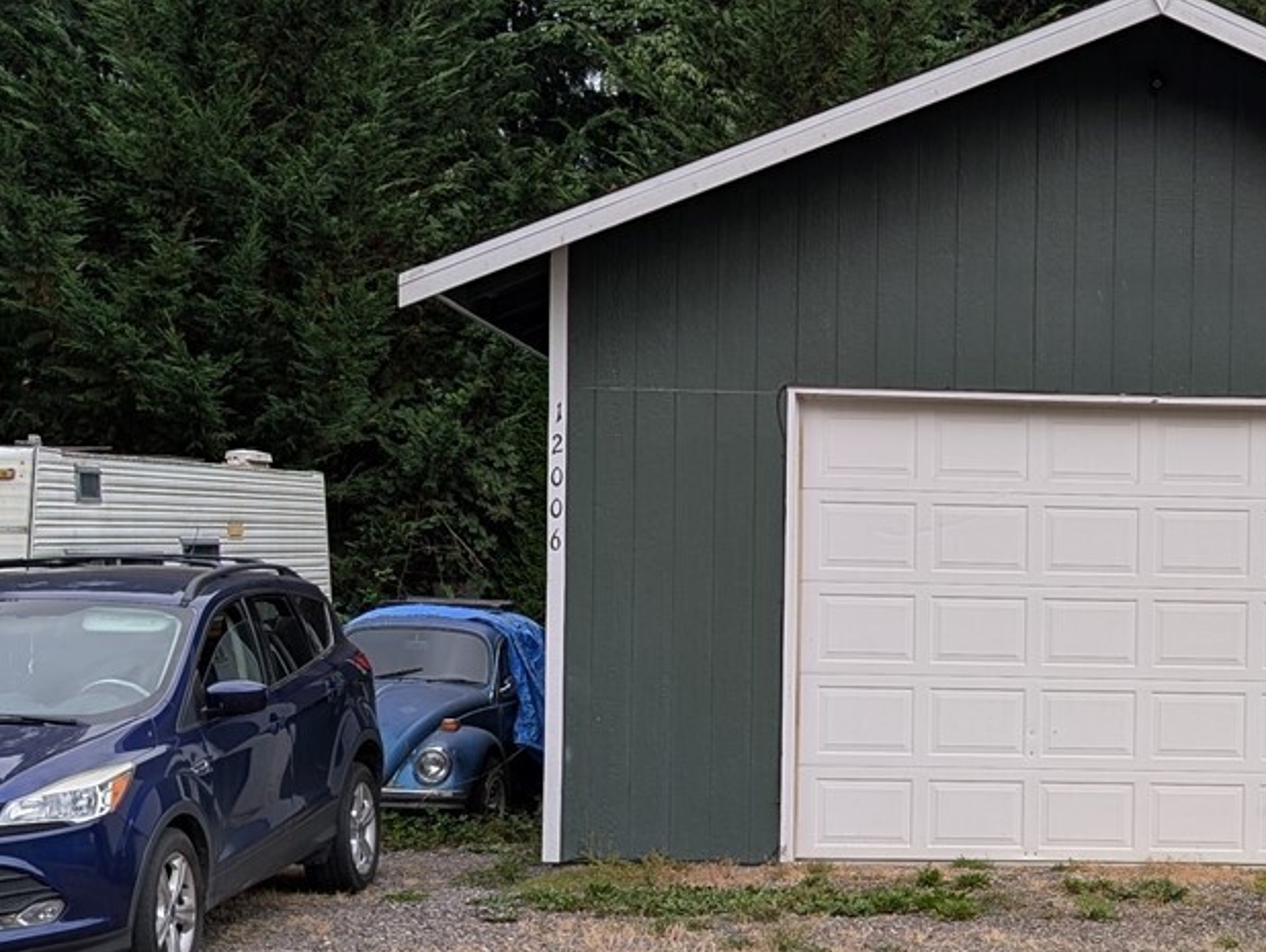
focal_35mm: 62
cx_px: 1143
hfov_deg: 29.8
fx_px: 2270
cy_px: 701
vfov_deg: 23.5
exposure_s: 1/63
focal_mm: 6.9
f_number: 1.68
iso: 20
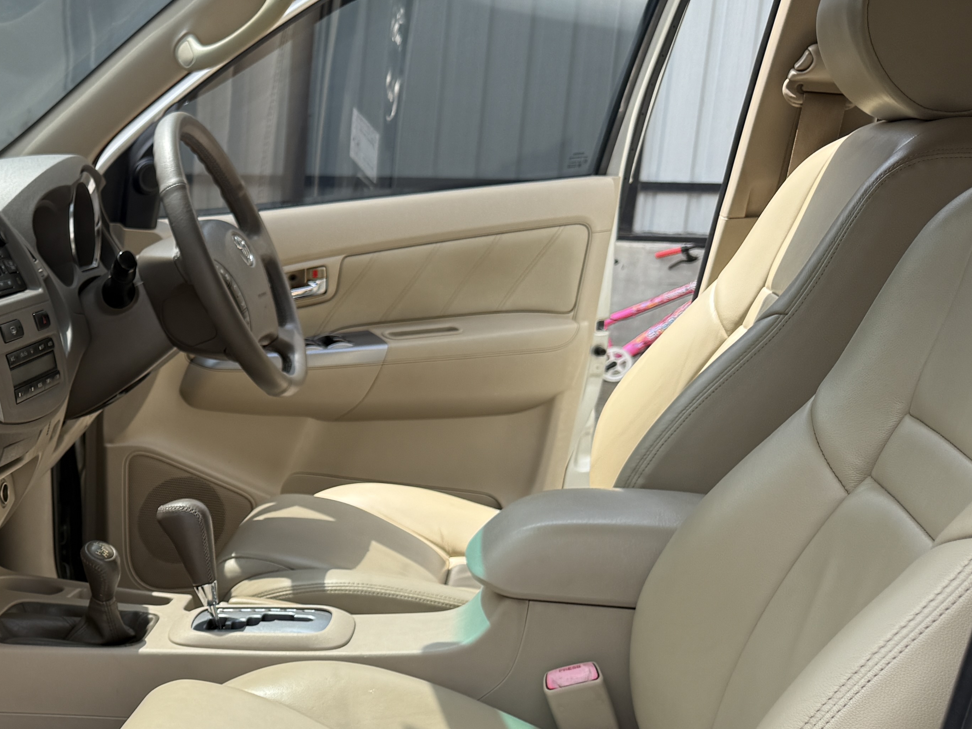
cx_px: -13
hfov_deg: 34.5
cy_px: 505
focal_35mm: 50
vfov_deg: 28.8
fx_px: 1404
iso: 80
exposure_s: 1/1060
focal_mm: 6.76
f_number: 1.78
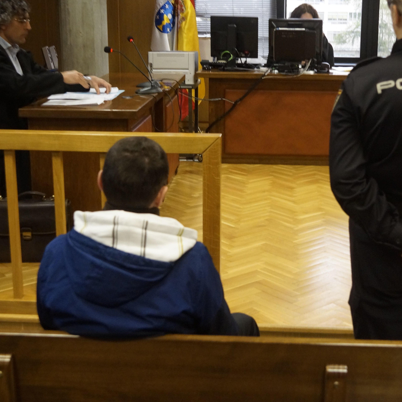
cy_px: 179
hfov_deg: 32.7
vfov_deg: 32.8
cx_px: 247
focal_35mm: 52
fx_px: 683
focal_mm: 24
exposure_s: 1/100
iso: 1600
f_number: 4
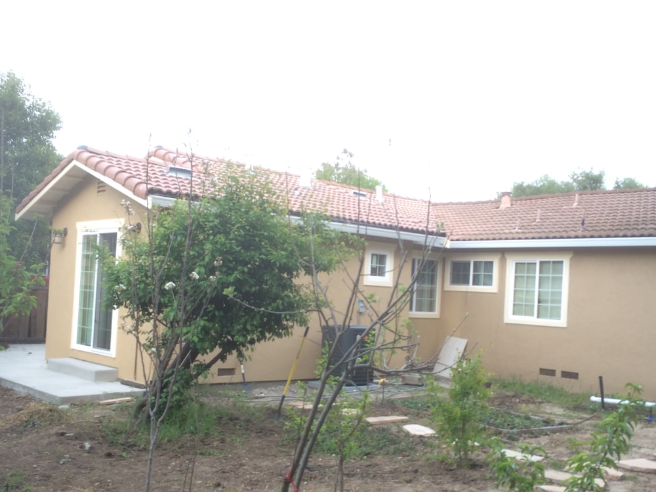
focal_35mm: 40
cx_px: 328
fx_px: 758
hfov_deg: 46.8
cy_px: 295
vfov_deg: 35.8
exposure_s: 1/30
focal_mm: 4.12
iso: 50
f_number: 2.2
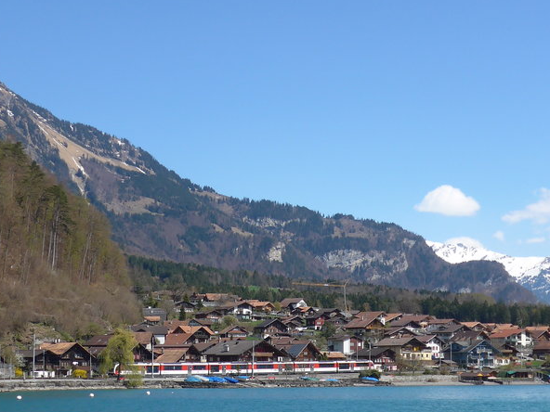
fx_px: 1255
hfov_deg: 24.7
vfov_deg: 18.5
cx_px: 291
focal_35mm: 79
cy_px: 316
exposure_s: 1/2000
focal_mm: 8
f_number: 2.8
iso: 80
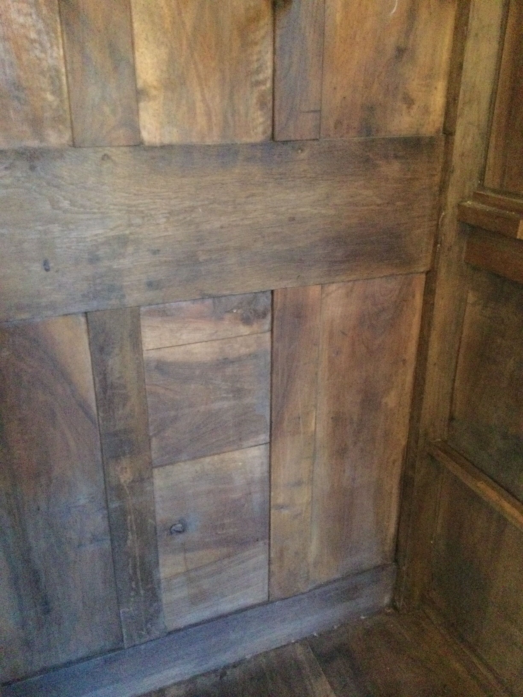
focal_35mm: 31
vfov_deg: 58.4
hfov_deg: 45.4
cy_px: 348
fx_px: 624
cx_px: 262
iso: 800
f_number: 2.4
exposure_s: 1/17
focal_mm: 3.3
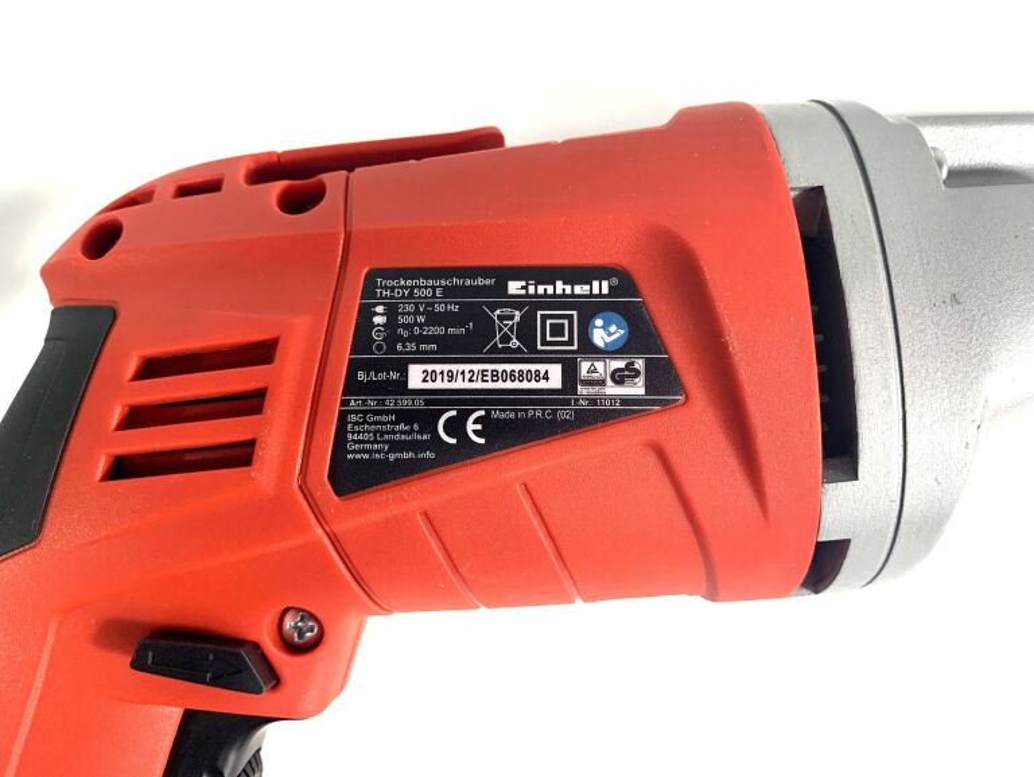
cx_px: 517
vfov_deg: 53.1
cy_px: 388
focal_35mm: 26
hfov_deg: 67.3
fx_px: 777
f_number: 1.8
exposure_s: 1/100
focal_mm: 4.25
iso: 80
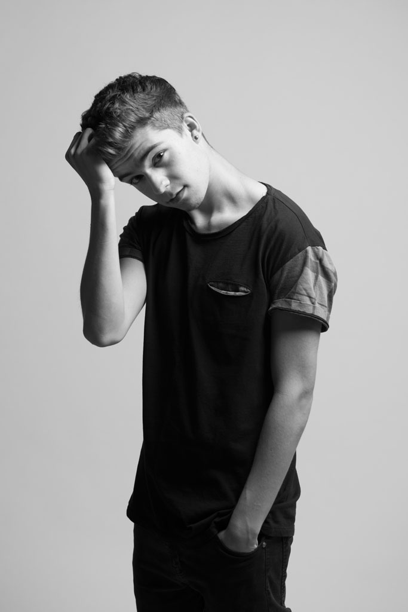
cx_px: 204
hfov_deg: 19.5
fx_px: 1190
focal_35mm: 70
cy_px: 306
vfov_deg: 28.8
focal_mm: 70
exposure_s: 1/160
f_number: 6.3
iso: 100
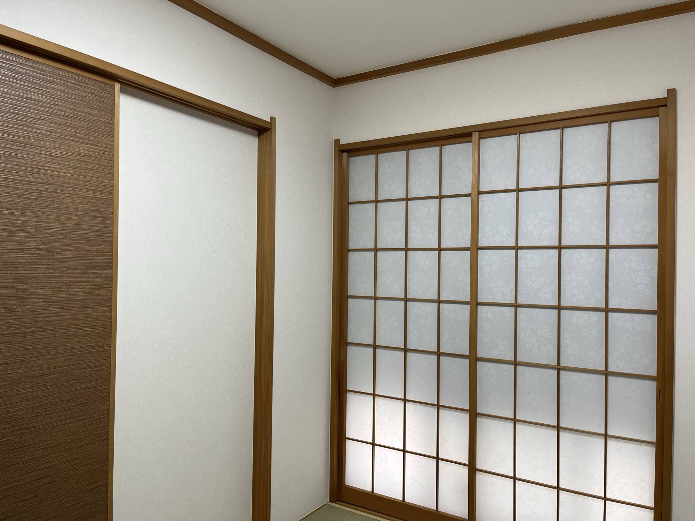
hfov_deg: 67.3
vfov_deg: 53.1
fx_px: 522
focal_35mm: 26
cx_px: 348
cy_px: 260
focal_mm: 5.1
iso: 100
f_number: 1.6
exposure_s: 1/100
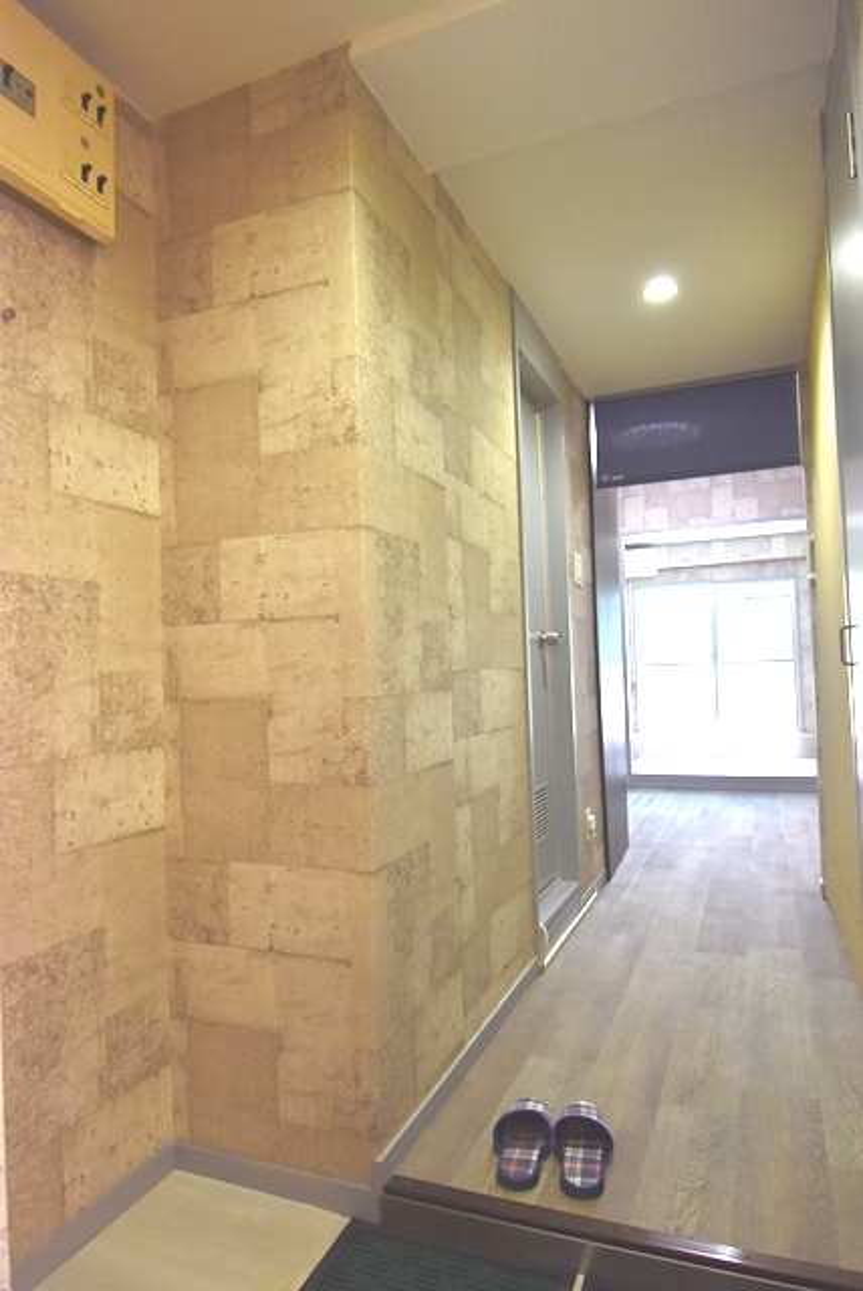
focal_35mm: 21
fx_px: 753
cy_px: 646
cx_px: 432
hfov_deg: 59.6
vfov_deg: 81.2
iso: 640
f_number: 5
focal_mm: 14
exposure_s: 1/60
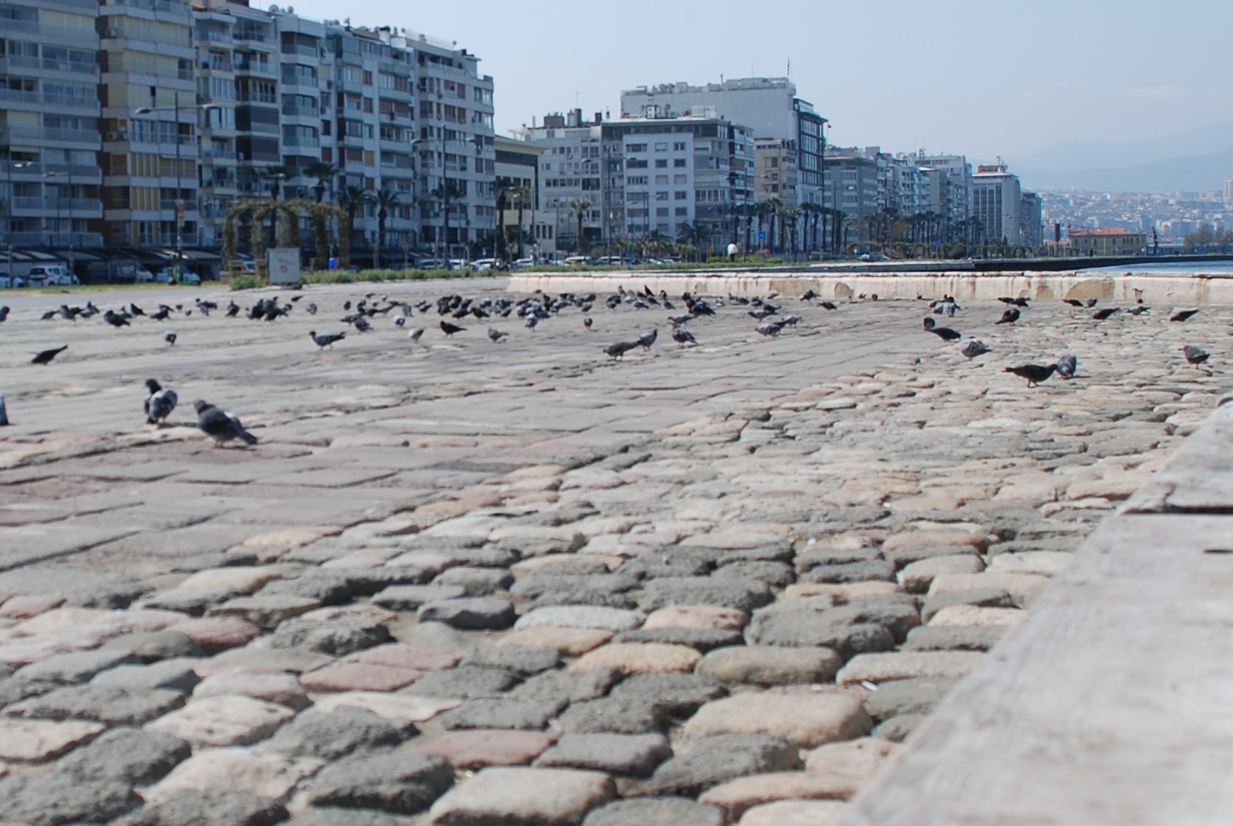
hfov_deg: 28.7
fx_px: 2366
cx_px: 278
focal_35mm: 69
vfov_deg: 19.8
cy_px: 399
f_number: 4
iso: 110
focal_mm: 20
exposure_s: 1/1000
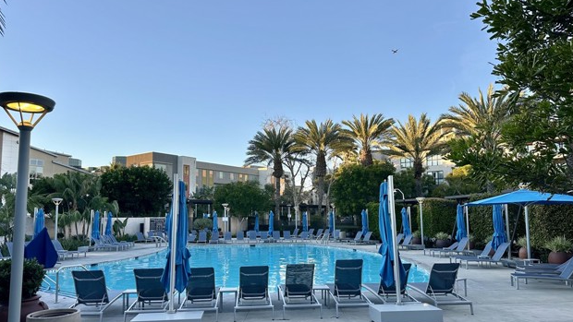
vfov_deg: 42.9
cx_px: 286
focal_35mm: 27
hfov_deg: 69.9
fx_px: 410
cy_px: 179
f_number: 1.78
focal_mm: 6.86
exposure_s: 1/910
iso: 80
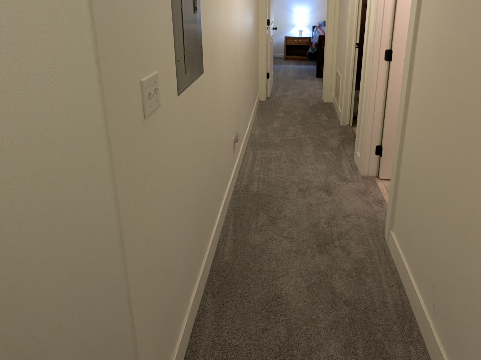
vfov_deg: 57.5
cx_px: 287
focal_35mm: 22
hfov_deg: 75.6
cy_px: 84
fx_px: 306
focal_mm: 2.23
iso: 61
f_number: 1.95
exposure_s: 1/24
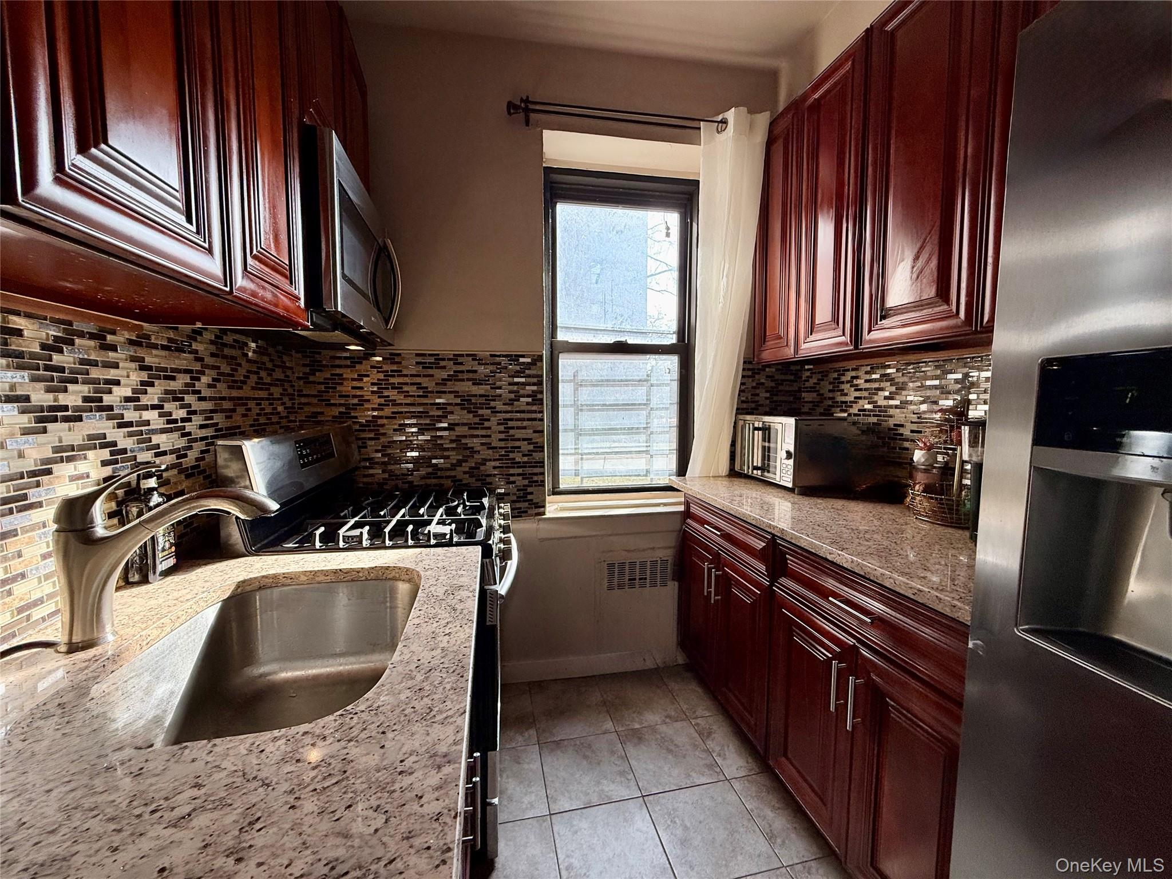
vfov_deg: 85.7
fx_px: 474
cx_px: 586
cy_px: 440
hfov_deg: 102.1
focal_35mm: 14
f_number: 2.2
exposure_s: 1/163
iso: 64
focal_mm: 2.22
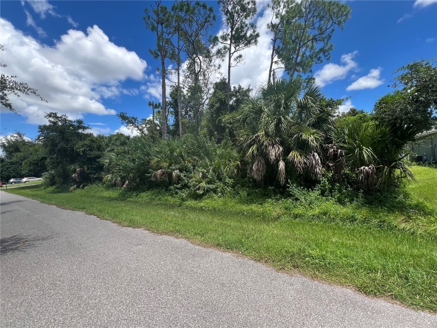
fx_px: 164
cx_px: 218
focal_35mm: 13
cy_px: 164
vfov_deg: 89.9
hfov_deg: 106.2
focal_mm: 1.57
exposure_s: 1/442
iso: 32
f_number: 1.8
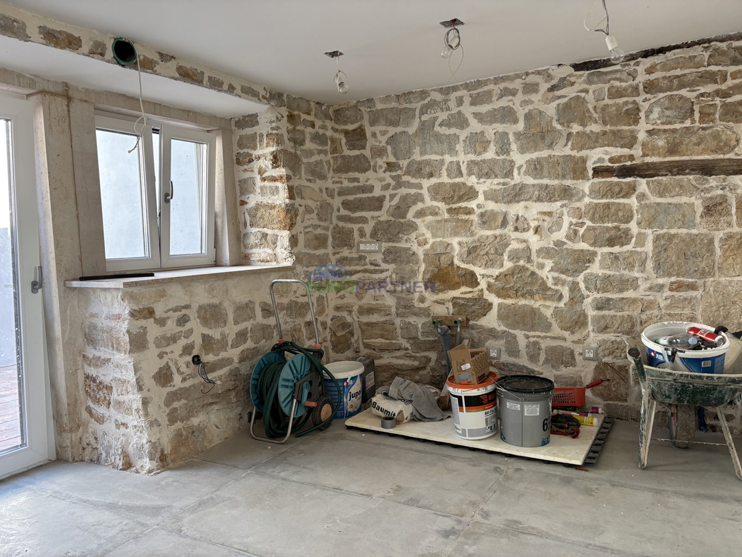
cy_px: 278
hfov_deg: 67.3
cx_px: 371
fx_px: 557
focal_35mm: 26
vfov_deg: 53.1
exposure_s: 1/121
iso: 125
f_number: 1.6
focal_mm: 5.96
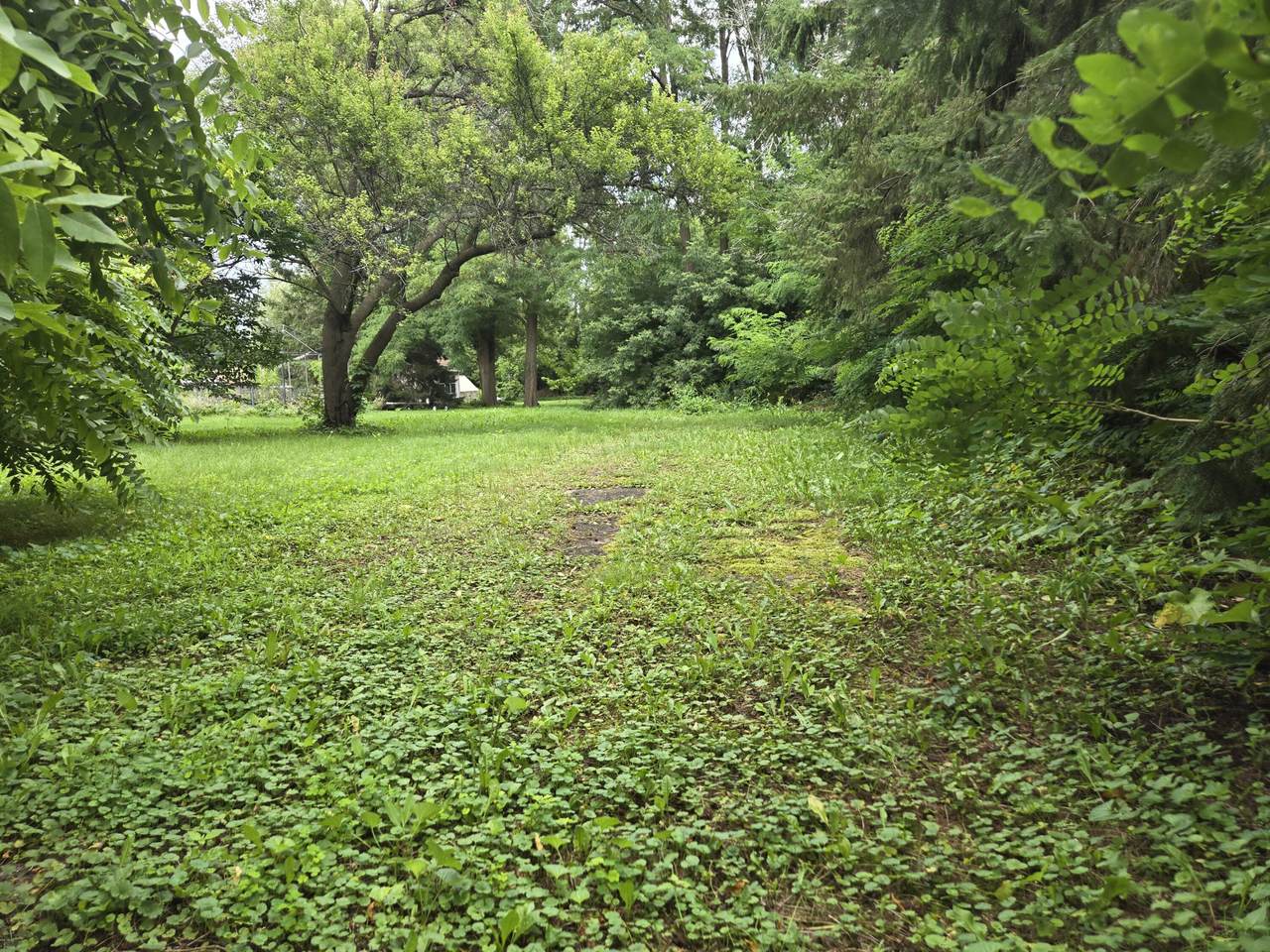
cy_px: 476
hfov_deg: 73.9
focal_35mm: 23
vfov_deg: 58.9
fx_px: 844
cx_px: 635
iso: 25
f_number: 1.8
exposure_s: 1/180
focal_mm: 5.4
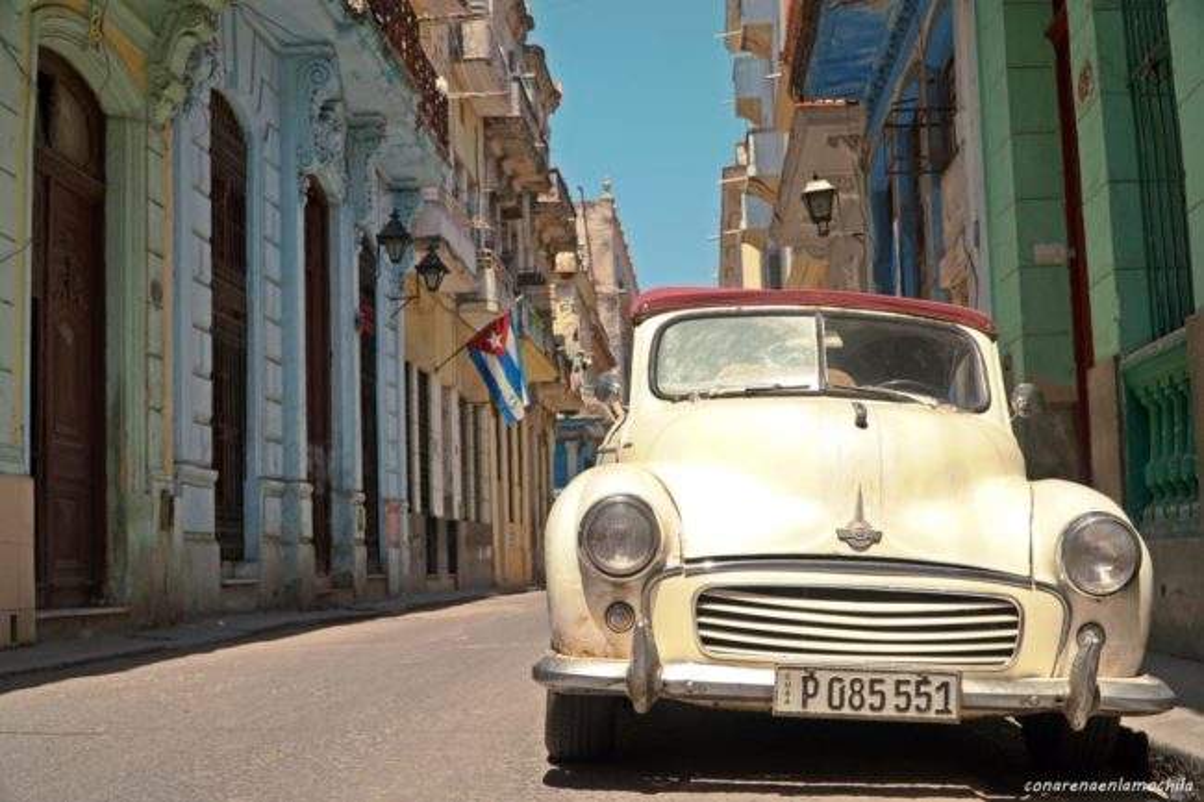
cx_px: 602
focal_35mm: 42
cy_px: 401
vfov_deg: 31.9
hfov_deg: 46.4
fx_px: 1404
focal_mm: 28
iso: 100
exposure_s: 1/500
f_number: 5.6
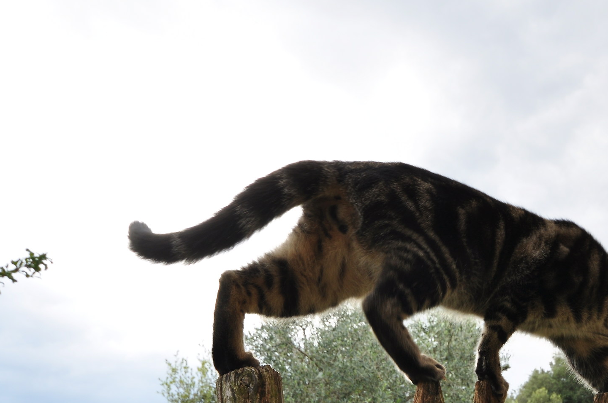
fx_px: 843
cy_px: 324
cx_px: 445
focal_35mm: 50
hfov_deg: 38.8
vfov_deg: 26.4
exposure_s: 1/60
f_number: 13
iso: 200
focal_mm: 20
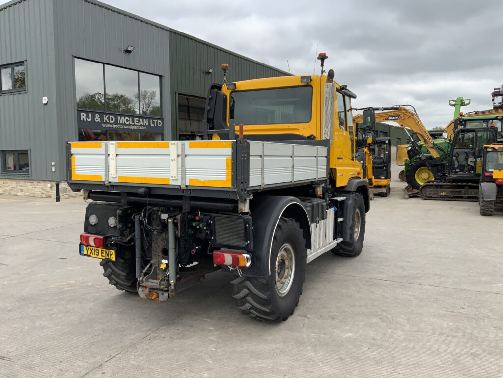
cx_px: 252
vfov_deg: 48.2
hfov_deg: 61.7
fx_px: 421
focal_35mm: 29
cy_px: 189
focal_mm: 3
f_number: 1.8
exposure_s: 1/855
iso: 16
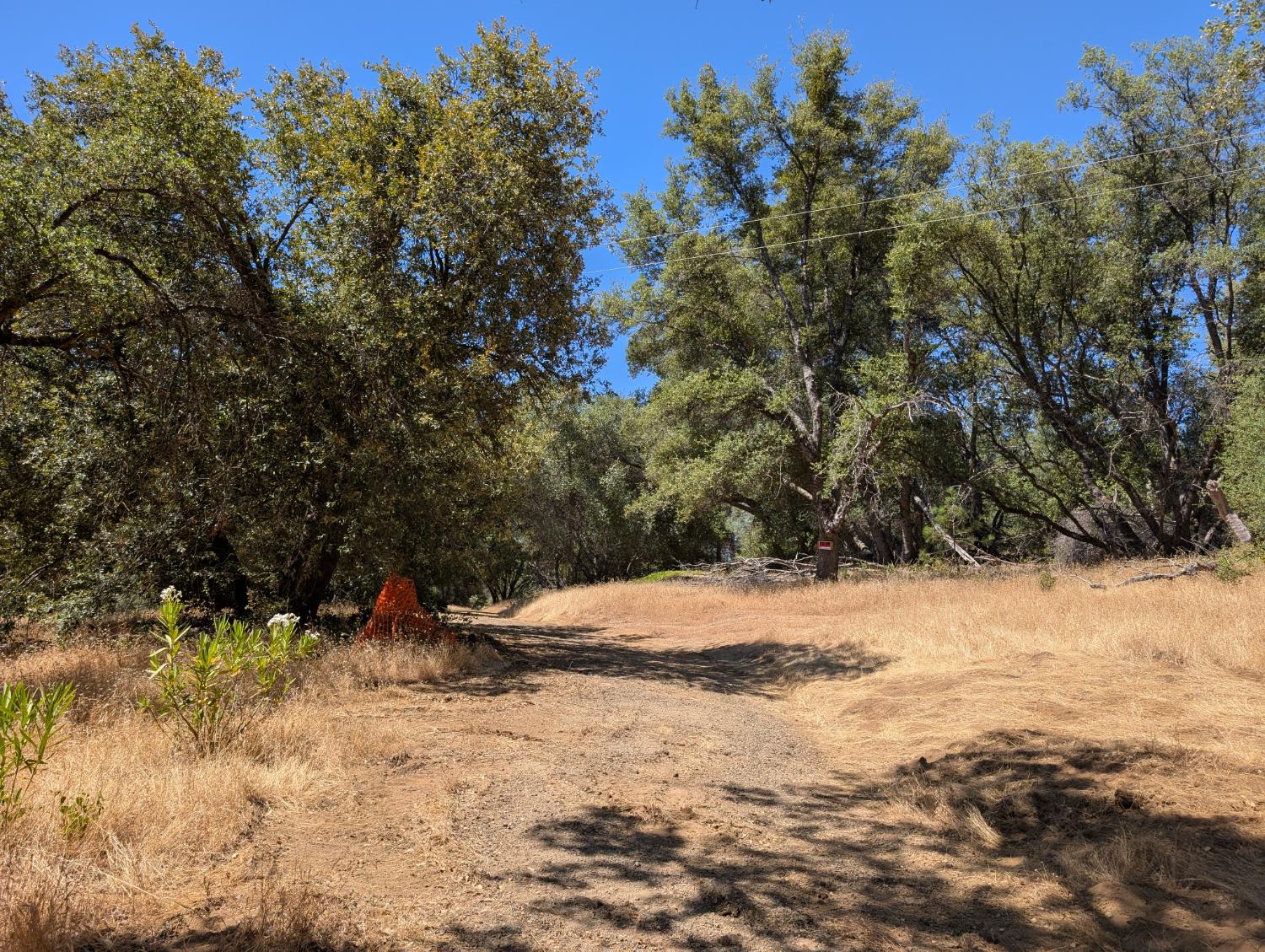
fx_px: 878
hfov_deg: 71.5
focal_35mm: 24
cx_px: 632
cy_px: 476
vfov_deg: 56.9
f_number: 1.68
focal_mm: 6.9
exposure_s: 1/802
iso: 20
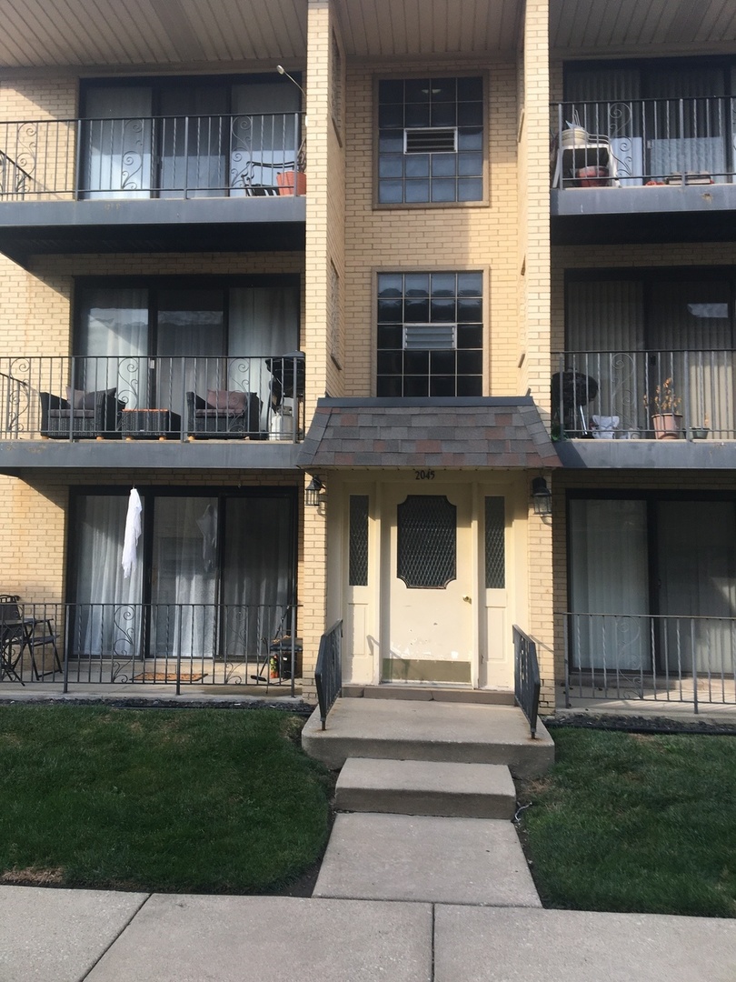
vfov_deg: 61.7
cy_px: 491
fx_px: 822
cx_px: 368
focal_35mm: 29
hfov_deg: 48.2
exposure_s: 1/646
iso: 25
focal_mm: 4.15
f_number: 2.2
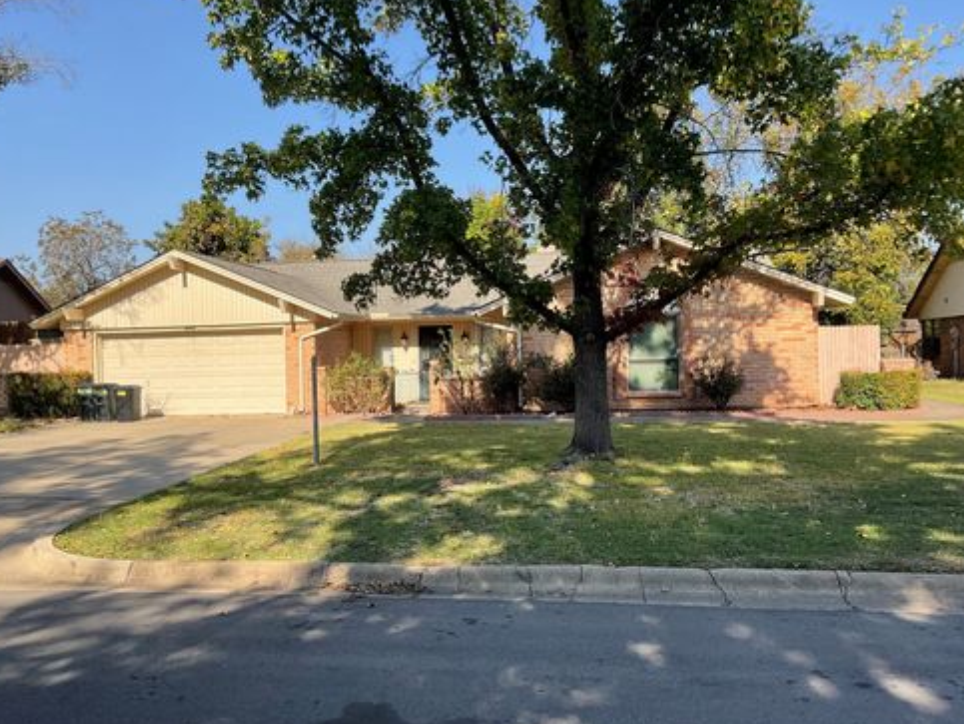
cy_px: 358
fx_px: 836
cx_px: 473
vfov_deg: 46.9
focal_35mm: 30
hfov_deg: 59.9
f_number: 1.8
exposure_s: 1/1098
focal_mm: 3
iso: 16
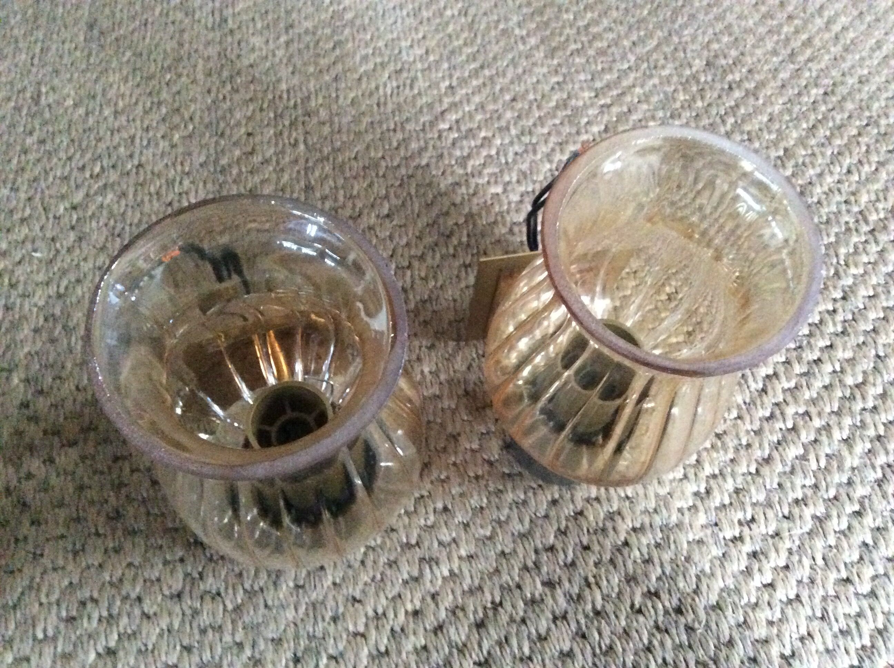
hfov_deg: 56.9
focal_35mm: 32
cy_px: 334
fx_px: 825
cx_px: 447
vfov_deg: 44.1
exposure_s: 1/17
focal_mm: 3.3
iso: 640
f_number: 2.4
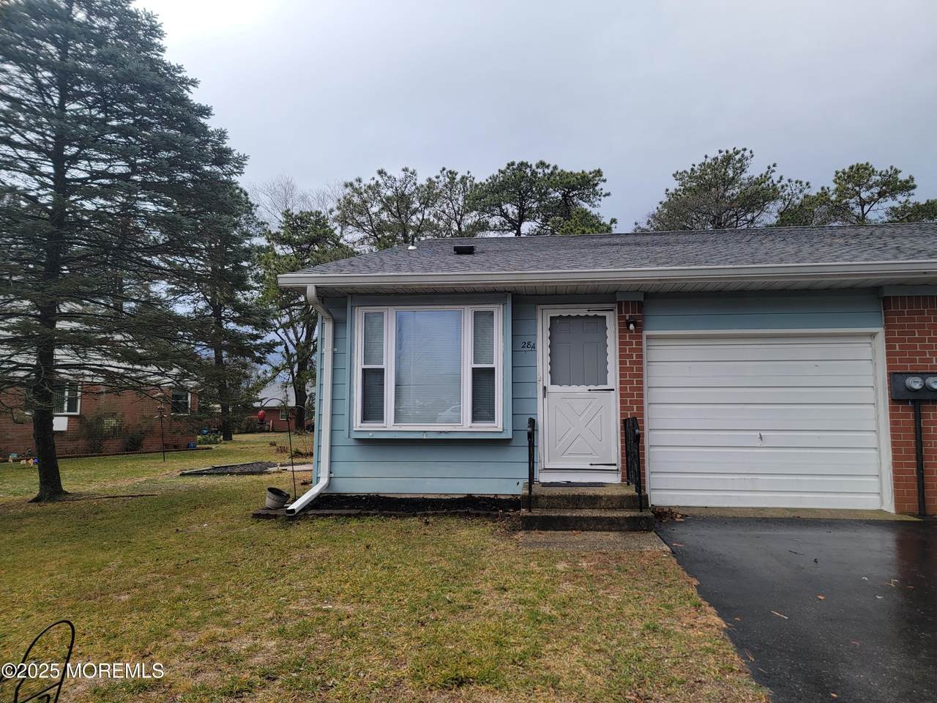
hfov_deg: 71.6
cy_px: 352
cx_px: 468
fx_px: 650
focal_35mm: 24
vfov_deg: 56.8
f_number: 1.8
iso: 16
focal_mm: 6.7
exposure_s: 1/439
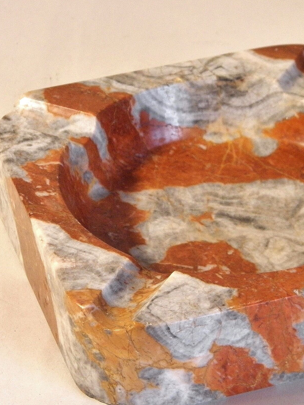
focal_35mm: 142
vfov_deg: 13.9
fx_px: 1663
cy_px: 211
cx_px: 245
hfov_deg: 10.4
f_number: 4.5
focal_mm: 16
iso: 200
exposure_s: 1/40
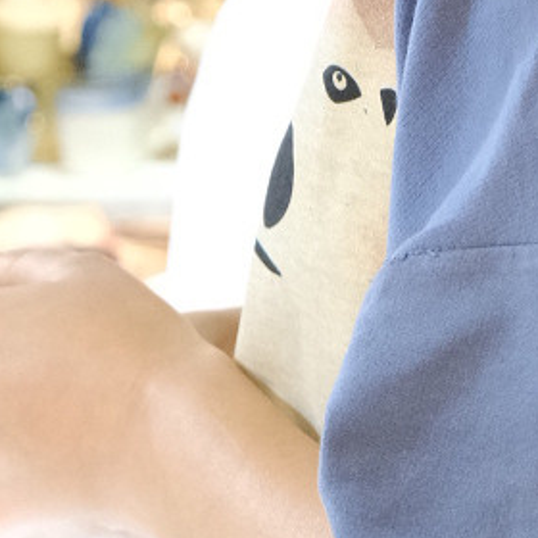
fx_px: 4361
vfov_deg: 6.9
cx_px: -158
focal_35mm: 248
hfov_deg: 7.0
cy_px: -363
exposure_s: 1/30
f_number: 4
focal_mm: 30.8
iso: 1600
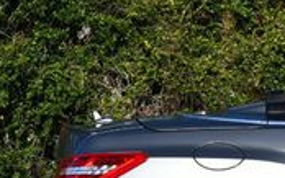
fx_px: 2036
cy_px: 52
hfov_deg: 7.8
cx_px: 491
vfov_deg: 5.0
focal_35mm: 262
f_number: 9
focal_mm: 35
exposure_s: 1/320
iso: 100
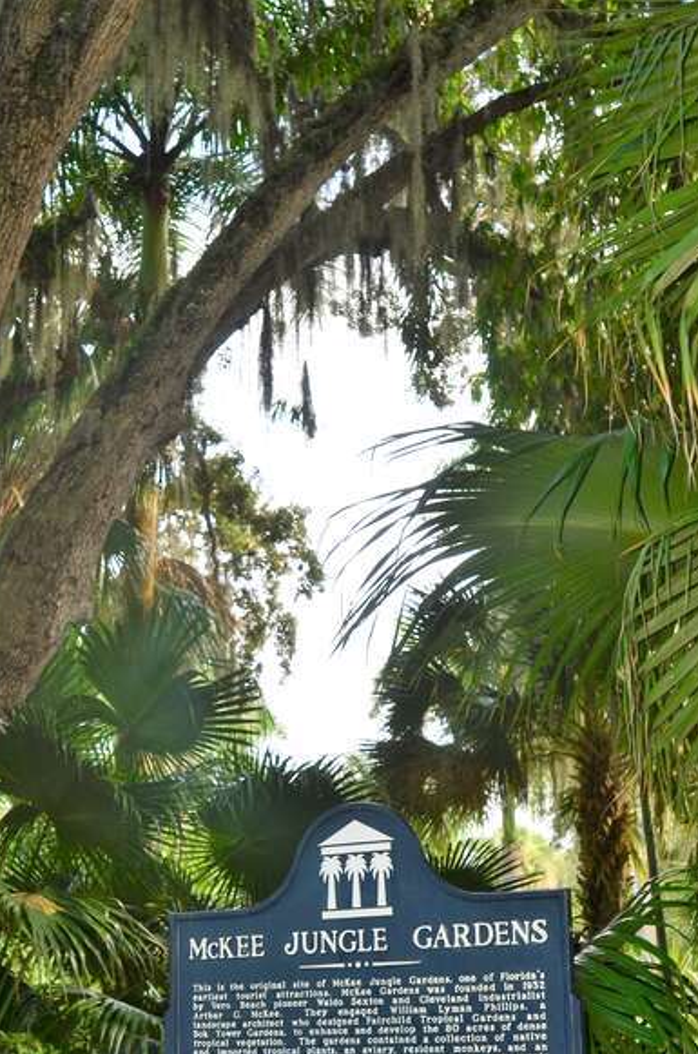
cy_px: 637
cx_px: 261
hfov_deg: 21.8
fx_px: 1811
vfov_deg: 32.3
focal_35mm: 62
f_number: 5
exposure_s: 1/250
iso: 200
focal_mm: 30
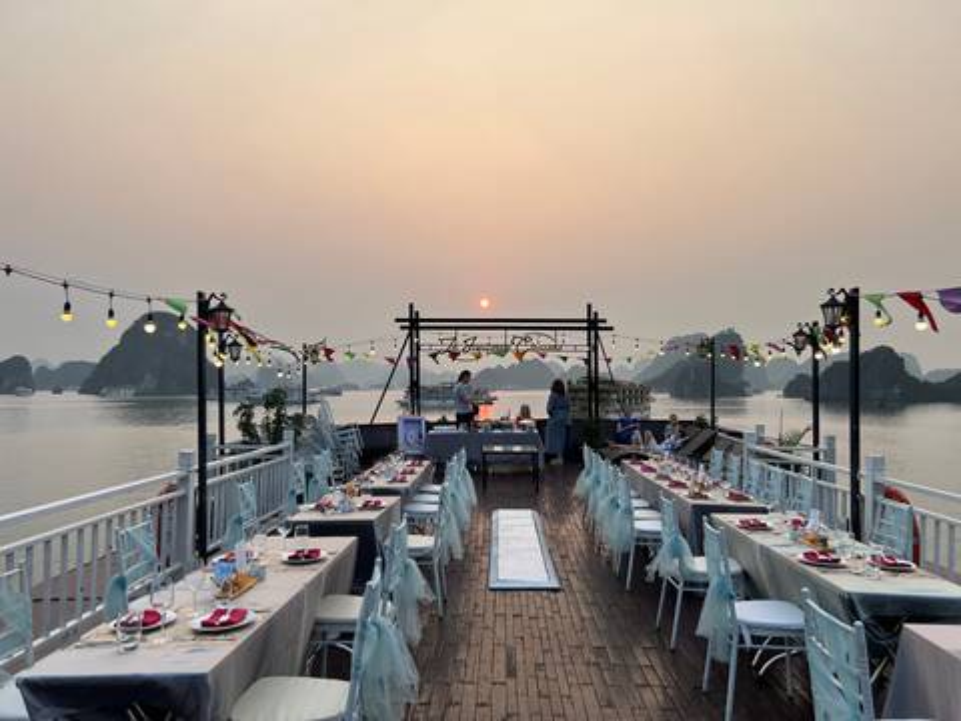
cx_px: 480
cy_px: 360
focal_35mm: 26
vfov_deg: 53.1
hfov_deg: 67.3
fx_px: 722
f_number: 1.5
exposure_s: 1/1135
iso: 50
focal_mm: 5.7
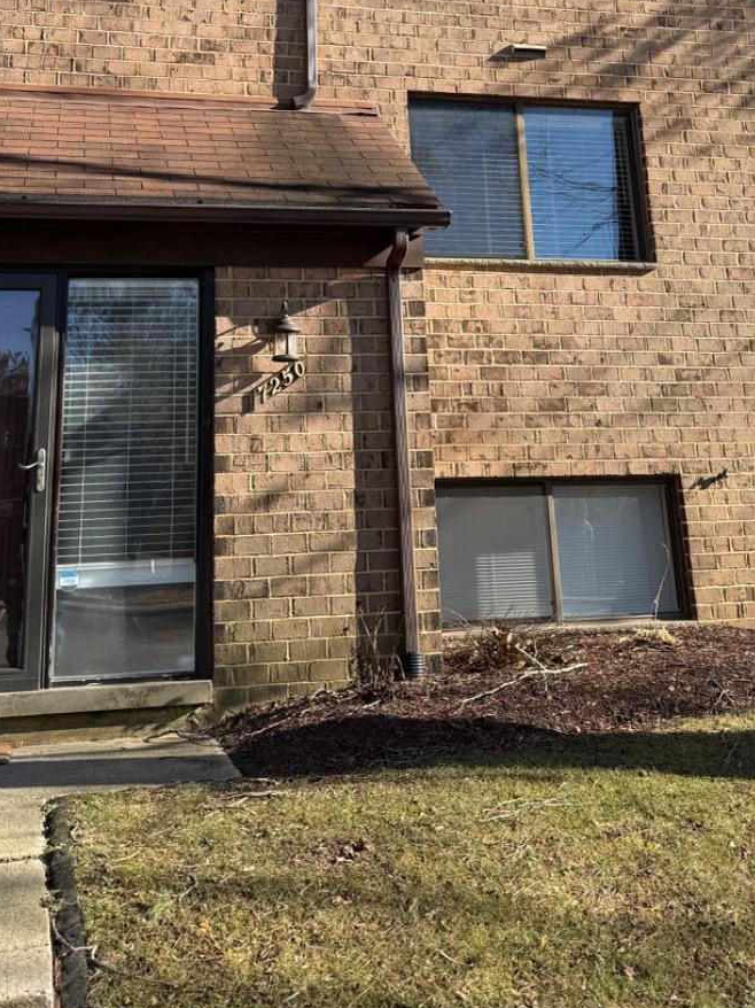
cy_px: 158
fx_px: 1222
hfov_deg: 34.3
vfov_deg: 42.2
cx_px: 361
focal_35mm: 42
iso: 80
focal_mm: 6.76
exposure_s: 1/1464
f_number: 1.78
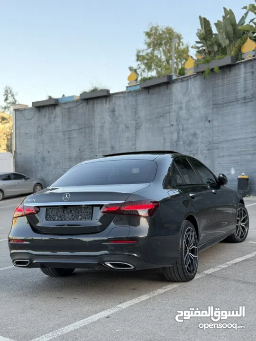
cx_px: 128
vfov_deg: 39.7
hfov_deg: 30.3
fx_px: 473
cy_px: 170
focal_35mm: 48
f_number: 1.78
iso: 80
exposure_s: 1/177
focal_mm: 6.76
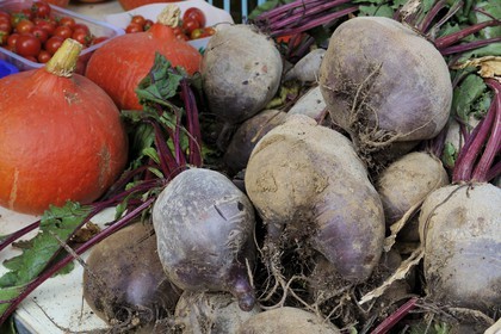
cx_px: 250
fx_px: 696
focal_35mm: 50
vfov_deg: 27.0
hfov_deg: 39.6
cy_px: 167
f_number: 11
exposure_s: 1/60
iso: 400
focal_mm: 50
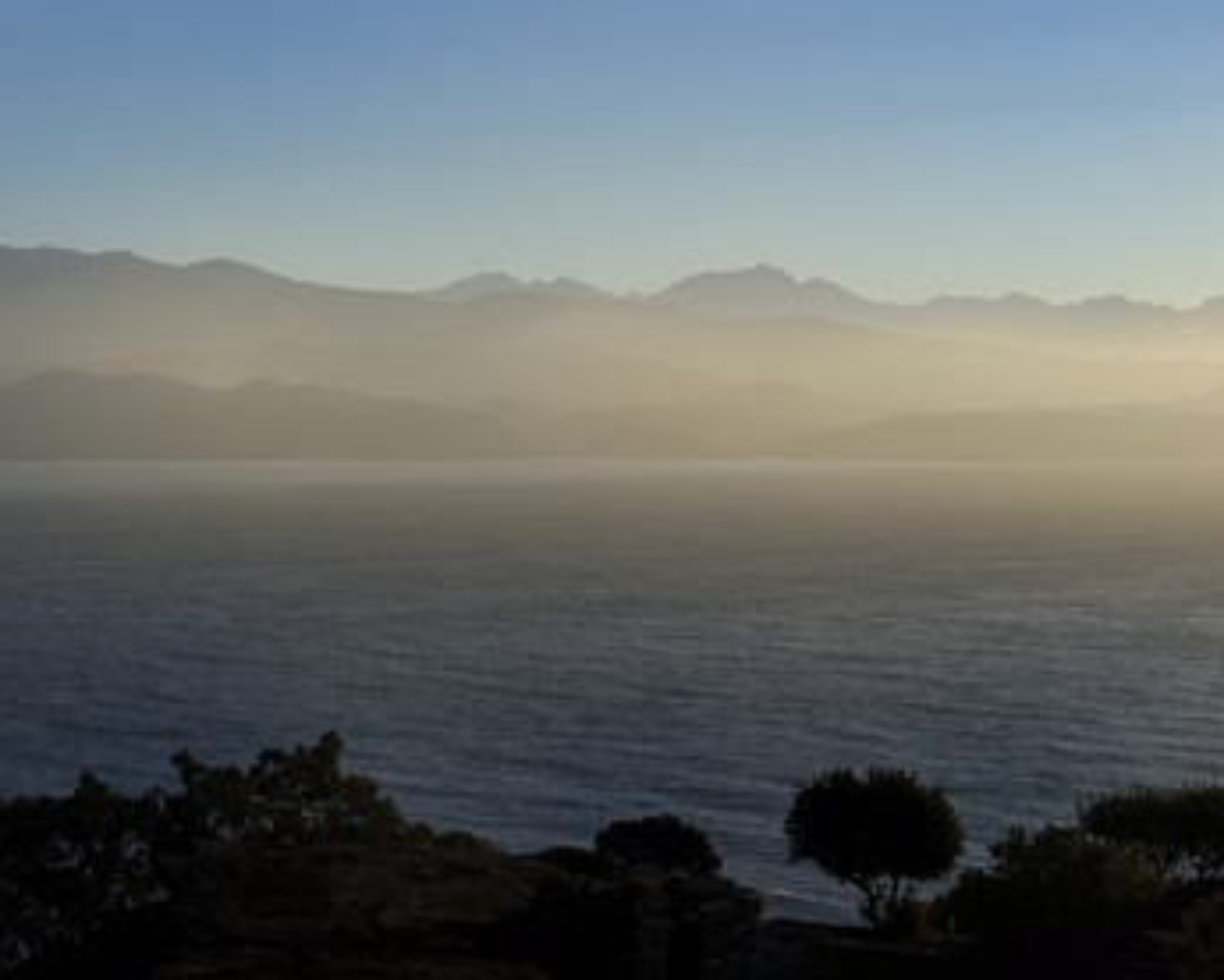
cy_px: 490
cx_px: 678
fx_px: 3224
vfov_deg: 17.3
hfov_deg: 21.5
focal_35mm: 89
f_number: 13
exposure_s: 1/320
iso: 200
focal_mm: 78
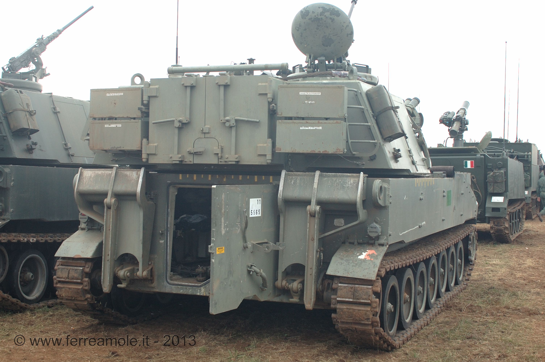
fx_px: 794
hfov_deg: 37.9
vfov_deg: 25.7
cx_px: 272
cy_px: 181
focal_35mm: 52
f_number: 7.1
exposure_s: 1/125
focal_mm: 35
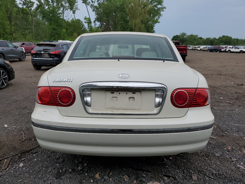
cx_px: 122
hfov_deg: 67.3
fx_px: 184
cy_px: 92
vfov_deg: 53.1
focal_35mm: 26
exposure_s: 1/1429
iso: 50
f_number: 1.5
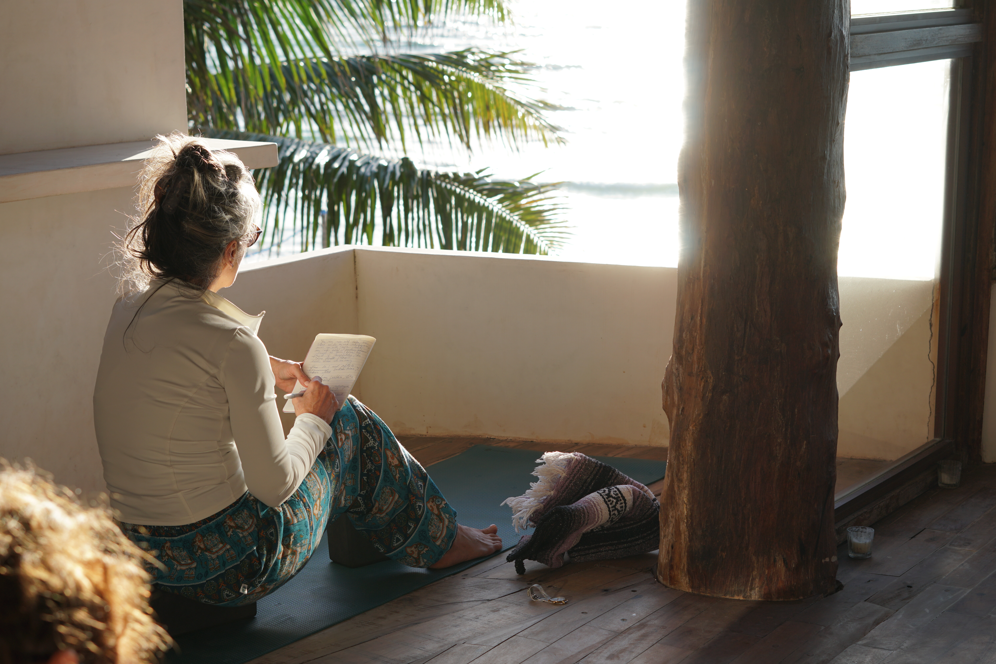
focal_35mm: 75
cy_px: 332
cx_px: 498
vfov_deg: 18.2
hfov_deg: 27.0
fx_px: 2075
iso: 100
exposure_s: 1/250
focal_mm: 50
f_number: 4.5
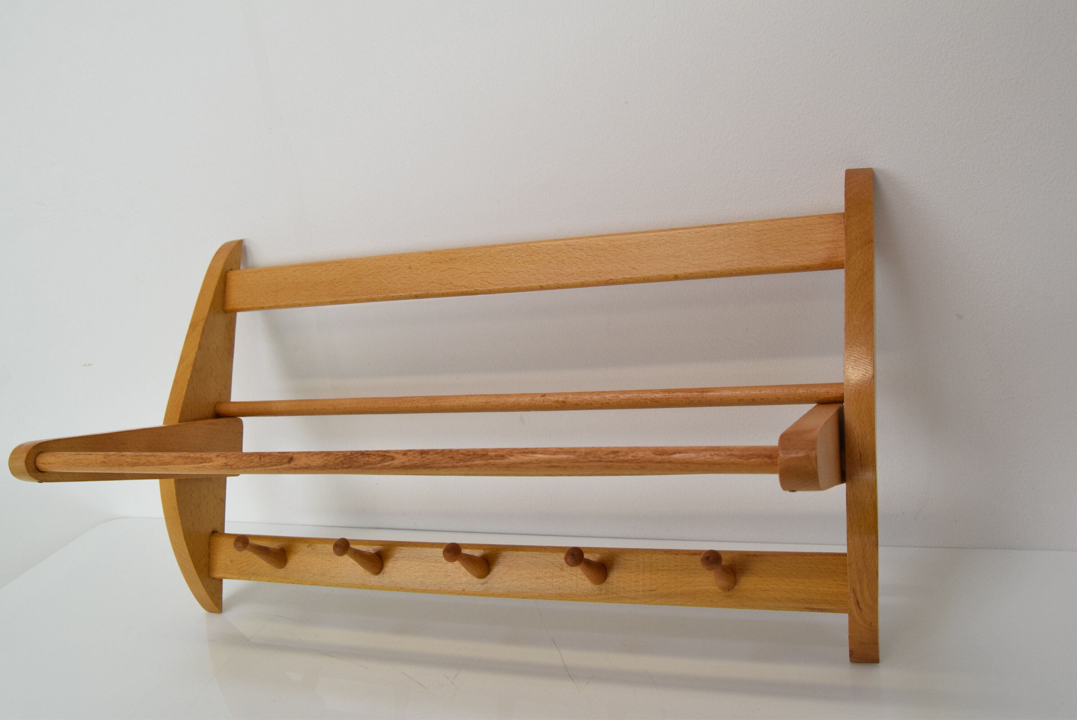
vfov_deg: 43.7
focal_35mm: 30
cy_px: 360
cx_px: 538
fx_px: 898
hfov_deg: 61.9
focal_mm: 20
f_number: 8
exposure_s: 1/250
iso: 1600
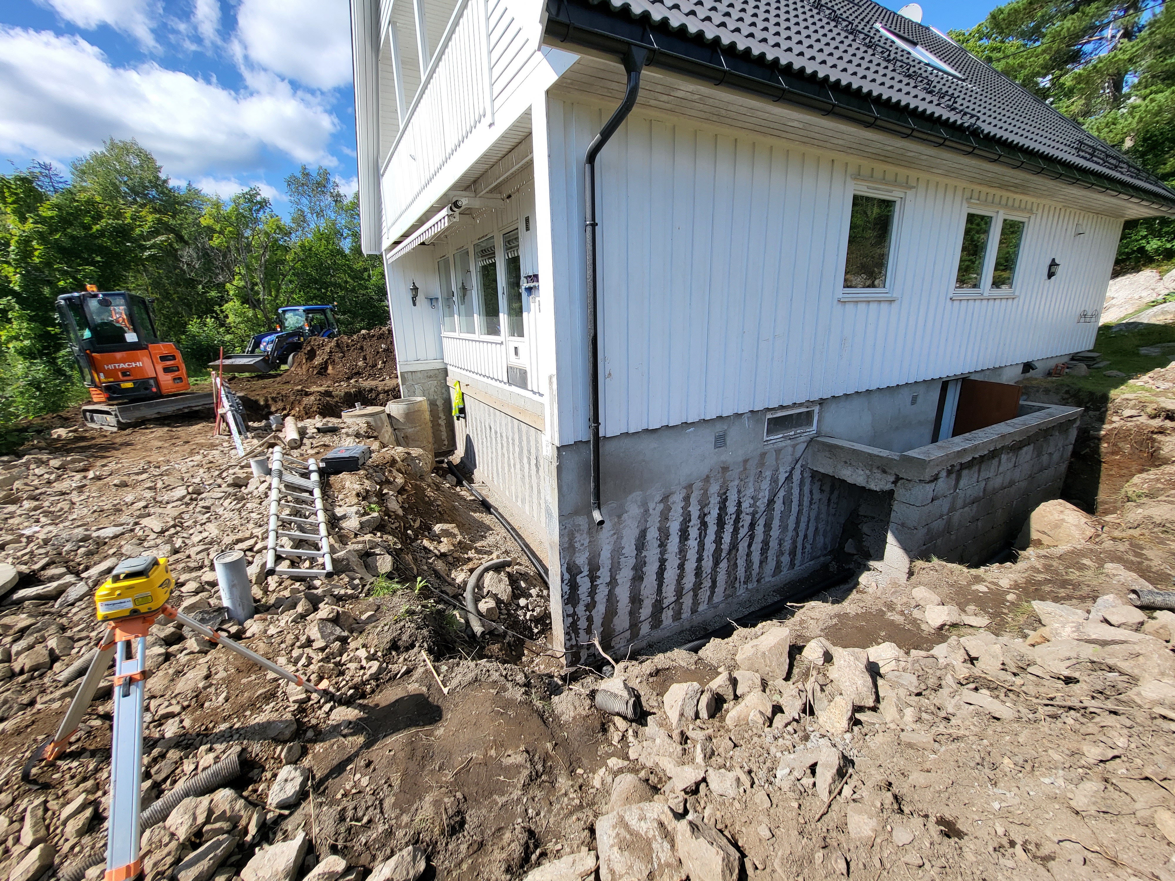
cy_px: 440
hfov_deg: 106.2
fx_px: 441
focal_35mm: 13
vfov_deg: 89.9
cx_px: 588
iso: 32
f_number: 2.2
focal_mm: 1.74
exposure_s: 1/952
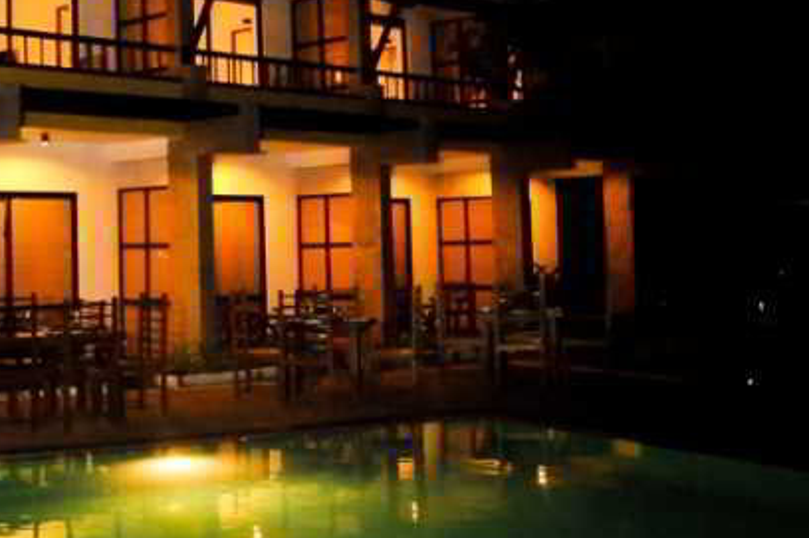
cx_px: 32
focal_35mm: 53
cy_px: 134
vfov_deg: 25.2
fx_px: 1190
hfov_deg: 34.7
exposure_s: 1/30
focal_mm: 18
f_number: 4.5
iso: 3200
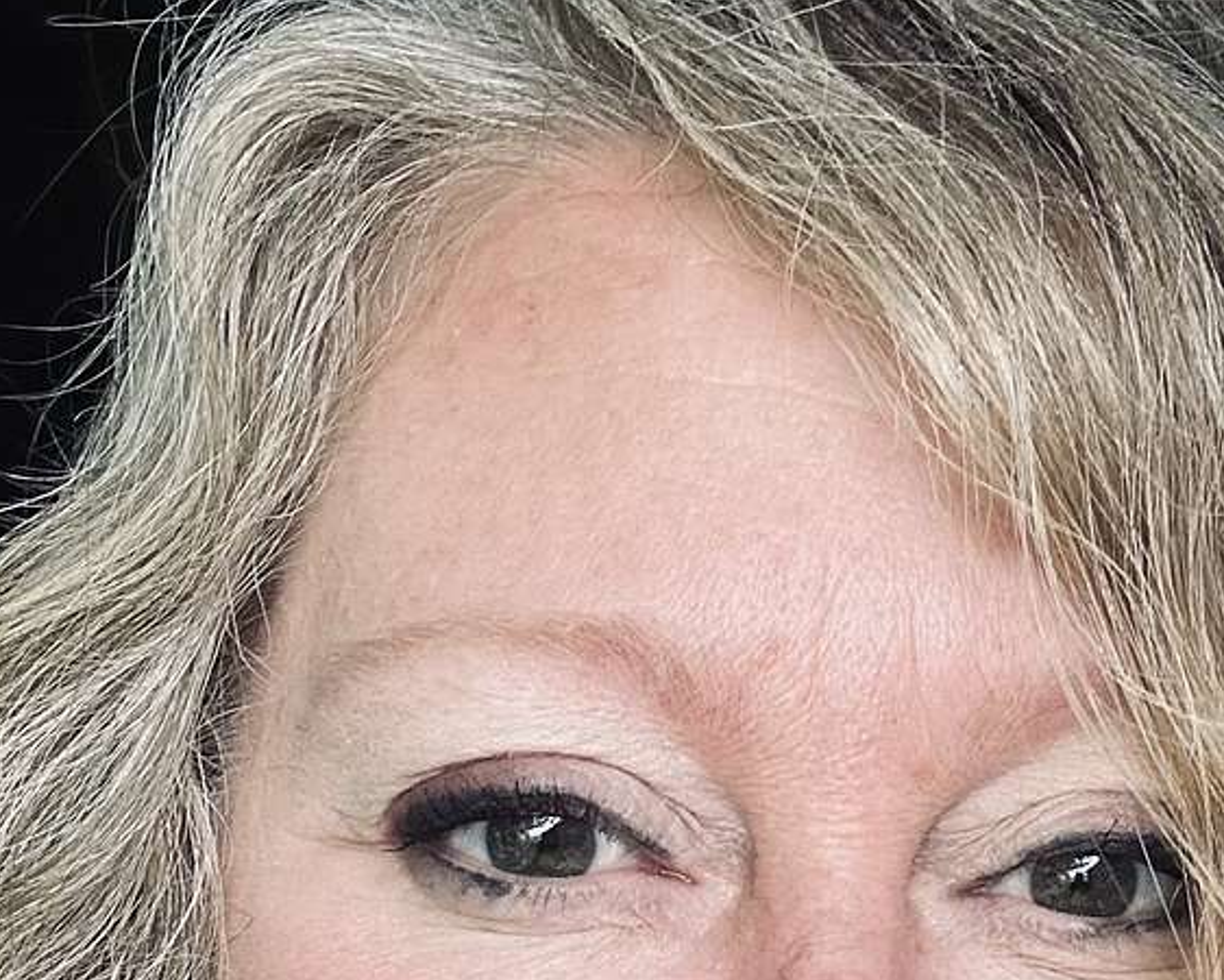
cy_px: 1300
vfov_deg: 18.8
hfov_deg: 25.2
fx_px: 2718
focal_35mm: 75
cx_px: 836
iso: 100
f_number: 1.9
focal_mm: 2.69
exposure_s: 1/60
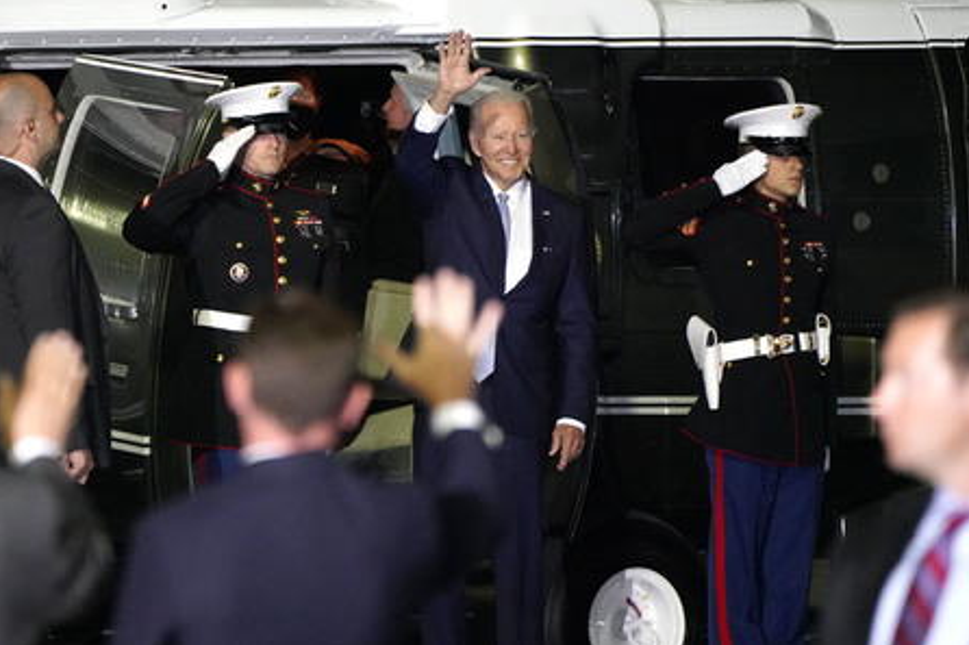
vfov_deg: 3.4
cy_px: 324
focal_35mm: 404
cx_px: 486
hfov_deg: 5.1
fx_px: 10870
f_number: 5.6
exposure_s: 1/200
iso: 12800
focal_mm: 400
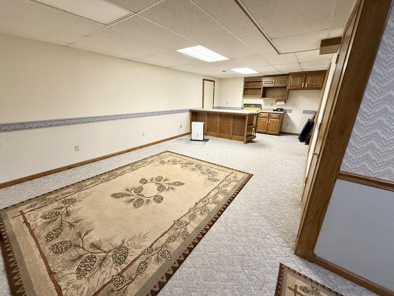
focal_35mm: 14
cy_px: 148
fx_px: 159
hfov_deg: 102.1
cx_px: 197
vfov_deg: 85.7
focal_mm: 2.22
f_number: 2.2
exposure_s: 1/120
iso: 320
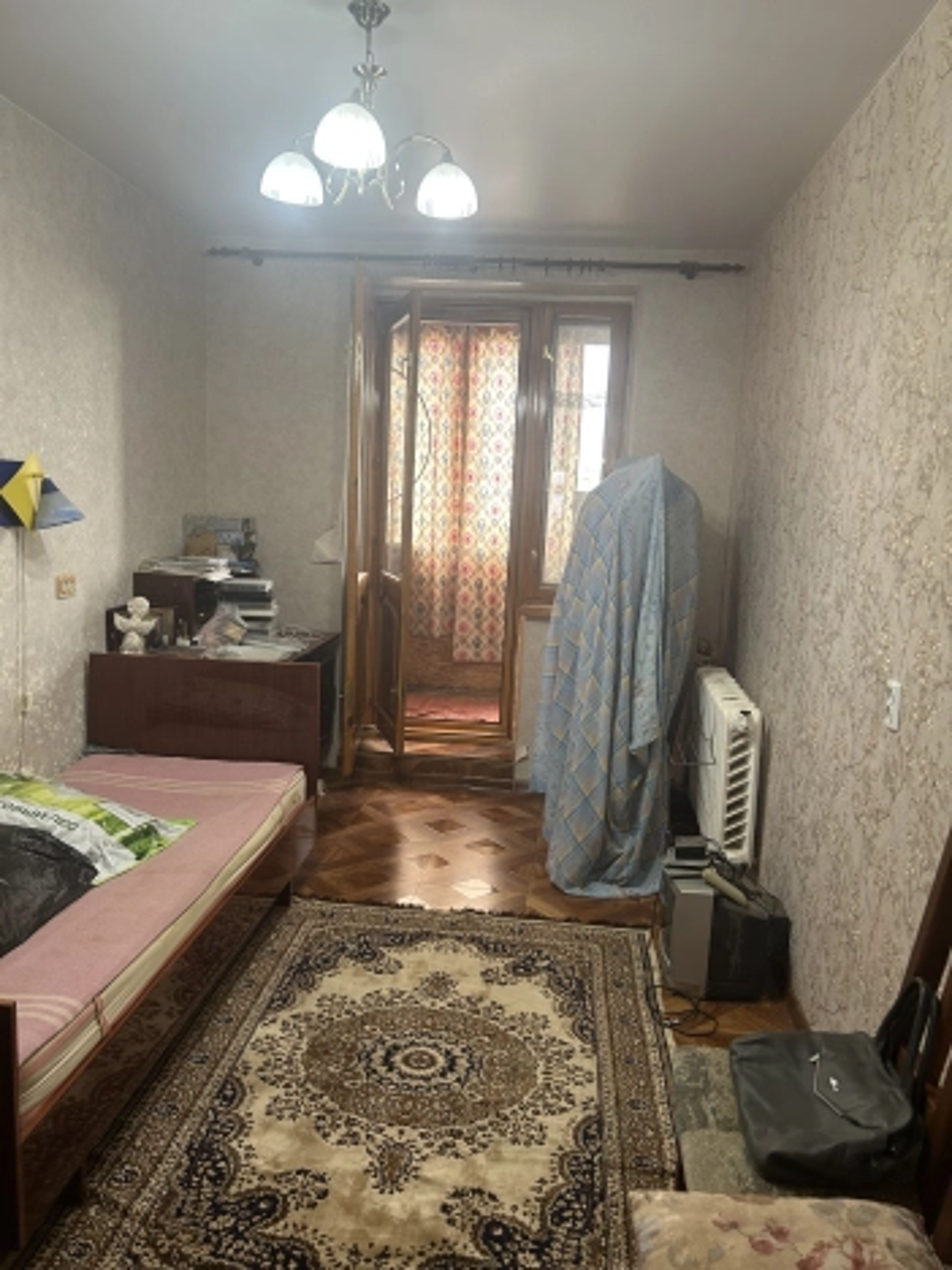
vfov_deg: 67.3
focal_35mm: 26
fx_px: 953
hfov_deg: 53.1
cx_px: 476
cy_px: 635
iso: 100
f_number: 1.5
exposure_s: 1/50
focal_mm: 5.7
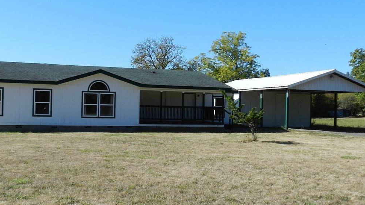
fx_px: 436
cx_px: 175
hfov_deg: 45.5
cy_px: 108
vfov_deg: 26.5
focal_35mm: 45
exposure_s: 1/1250
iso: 160
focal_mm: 5.6
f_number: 3.7
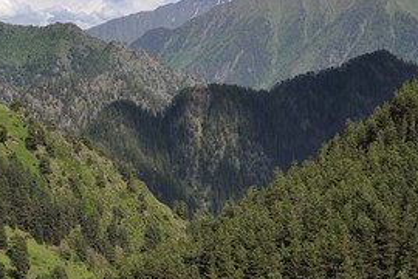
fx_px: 1266
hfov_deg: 18.7
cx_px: 178
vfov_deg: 12.6
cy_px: 116
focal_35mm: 109
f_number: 13
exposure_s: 1/250
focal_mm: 70
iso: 200
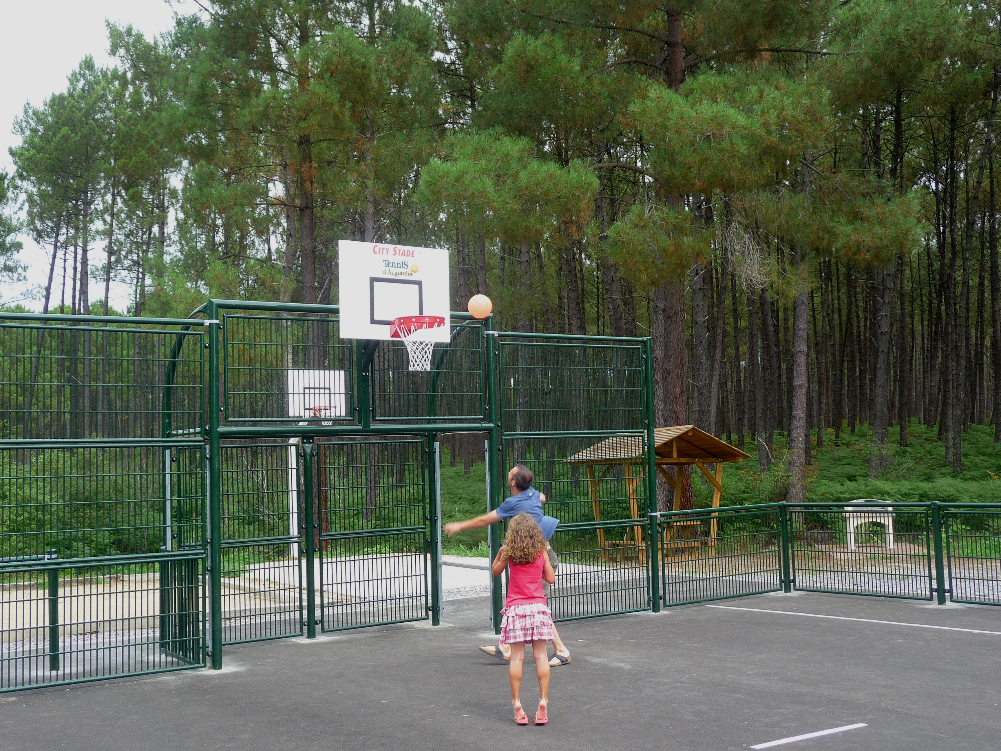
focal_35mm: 43
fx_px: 1243
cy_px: 376
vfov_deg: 33.6
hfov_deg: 43.9
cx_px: 500
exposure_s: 1/200
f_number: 4
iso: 100
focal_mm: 7.1
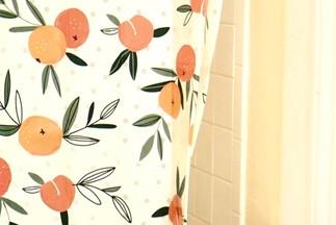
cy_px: 33
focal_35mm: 144
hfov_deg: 13.5
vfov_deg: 9.5
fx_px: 1345
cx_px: -151
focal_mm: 14
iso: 250
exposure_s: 1/60
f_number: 3.5
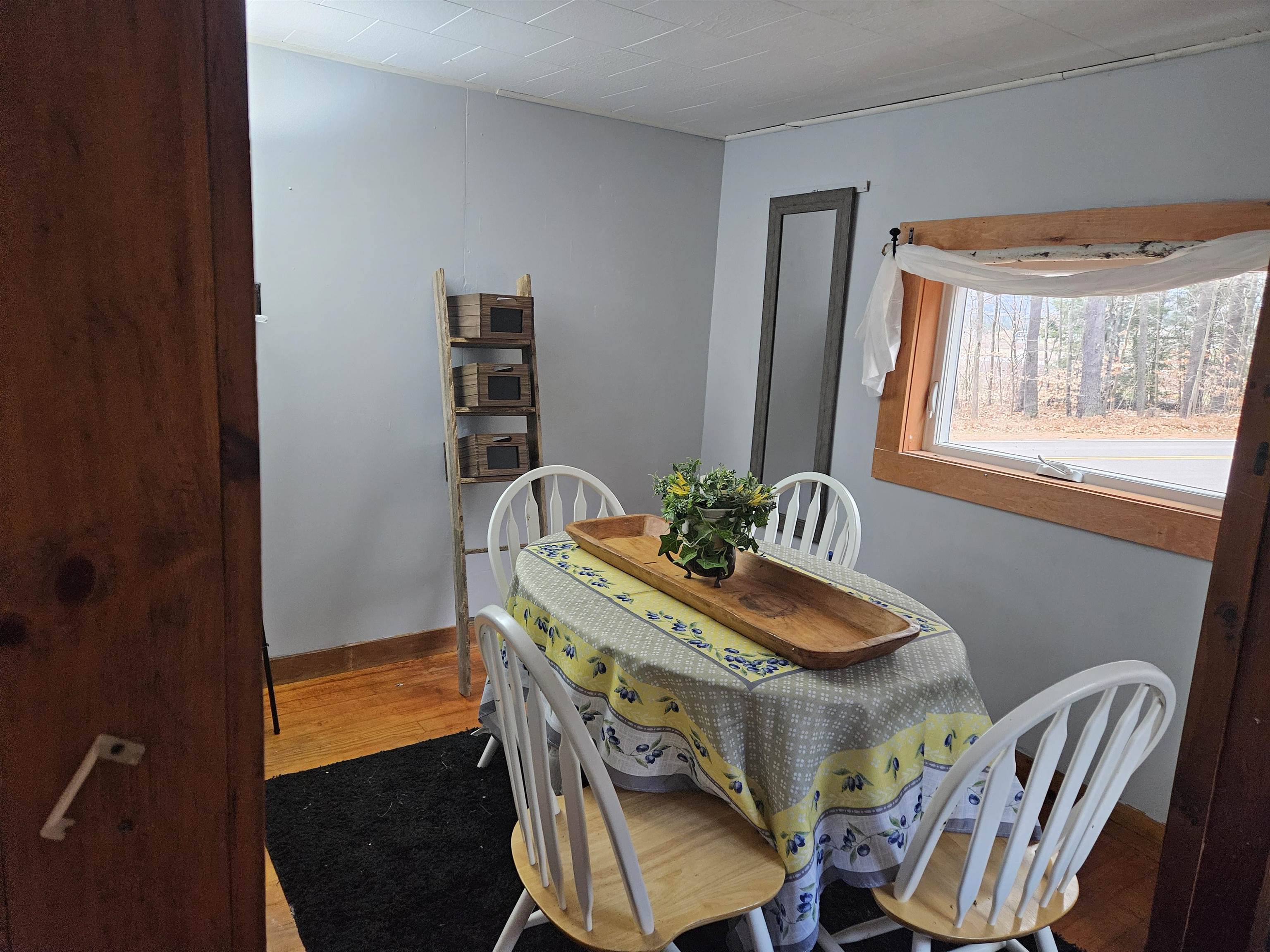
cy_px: 476
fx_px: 844
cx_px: 635
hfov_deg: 73.9
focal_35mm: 23
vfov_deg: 58.9
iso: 800
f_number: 1.8
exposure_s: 1/120
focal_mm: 5.4
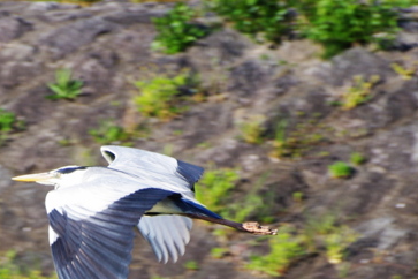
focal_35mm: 1267
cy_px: 258
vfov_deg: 1.1
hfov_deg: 1.6
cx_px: 100
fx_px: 14710
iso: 200
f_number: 5.6
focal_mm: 300
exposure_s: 1/320
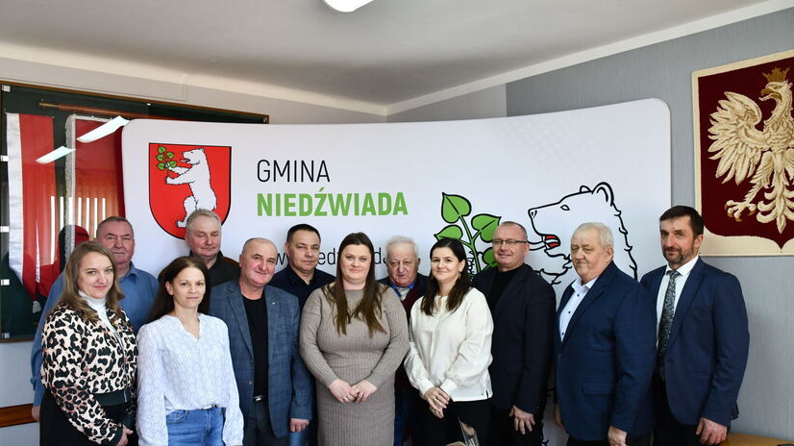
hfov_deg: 66.1
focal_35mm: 29
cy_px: 248
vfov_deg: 40.1
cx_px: 393
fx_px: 610
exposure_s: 1/125
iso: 1000
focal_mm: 18
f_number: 5.6
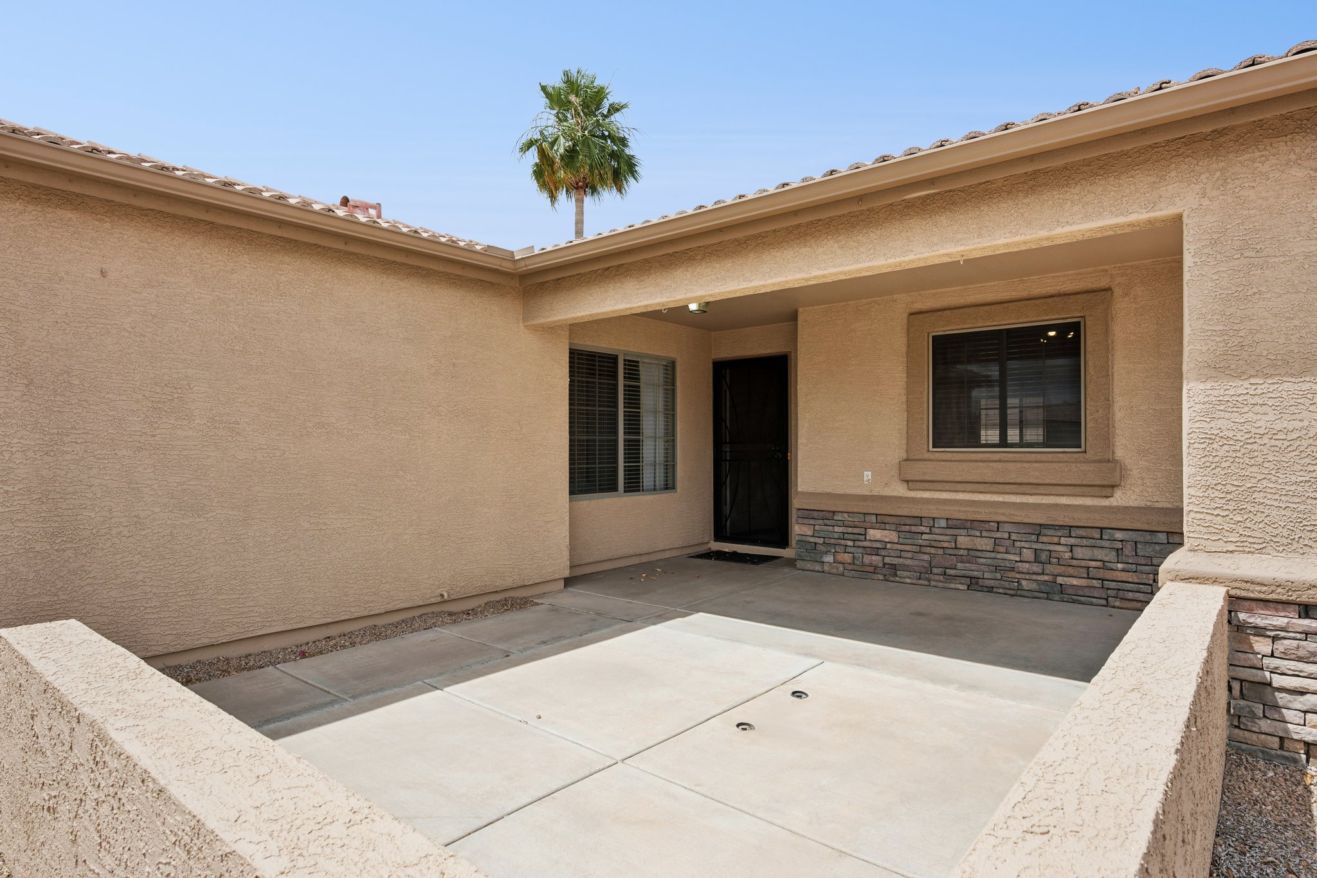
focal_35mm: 20
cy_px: 439
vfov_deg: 63.2
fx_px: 713
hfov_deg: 85.4
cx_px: 658
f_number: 8
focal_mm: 19.5
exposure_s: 1/640
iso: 320
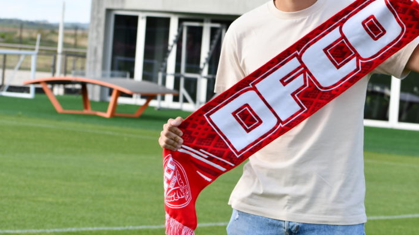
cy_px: 43
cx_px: 296
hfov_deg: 12.5
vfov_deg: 7.0
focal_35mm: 172
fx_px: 1911
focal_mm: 75
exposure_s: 1/250
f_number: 8
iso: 200
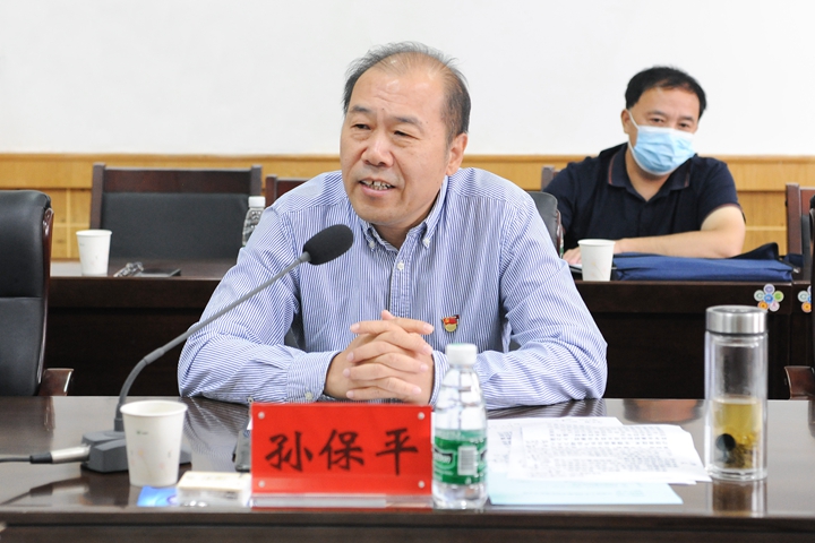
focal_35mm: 52
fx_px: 1177
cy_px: 272
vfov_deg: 26.0
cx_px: 408
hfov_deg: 38.2
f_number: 3.5
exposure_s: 1/100
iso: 1600
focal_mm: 52
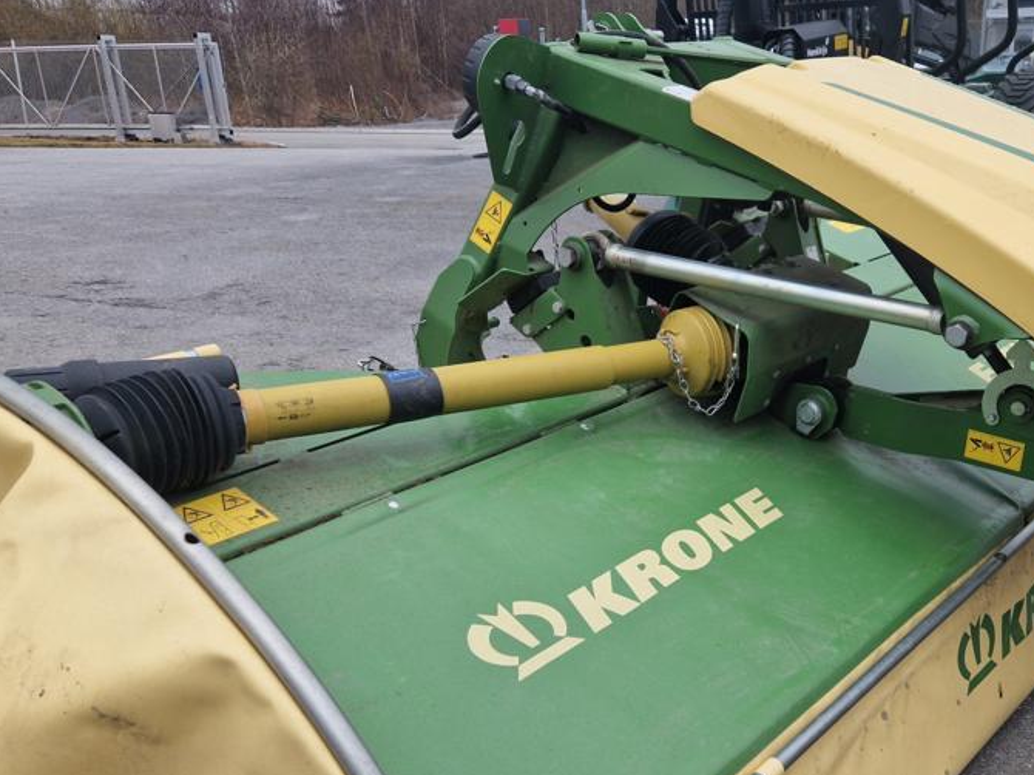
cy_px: 537
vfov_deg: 37.2
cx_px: 700
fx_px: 1135
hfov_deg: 48.1
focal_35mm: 38
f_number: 1.8
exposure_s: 1/261
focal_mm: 5.4
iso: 50
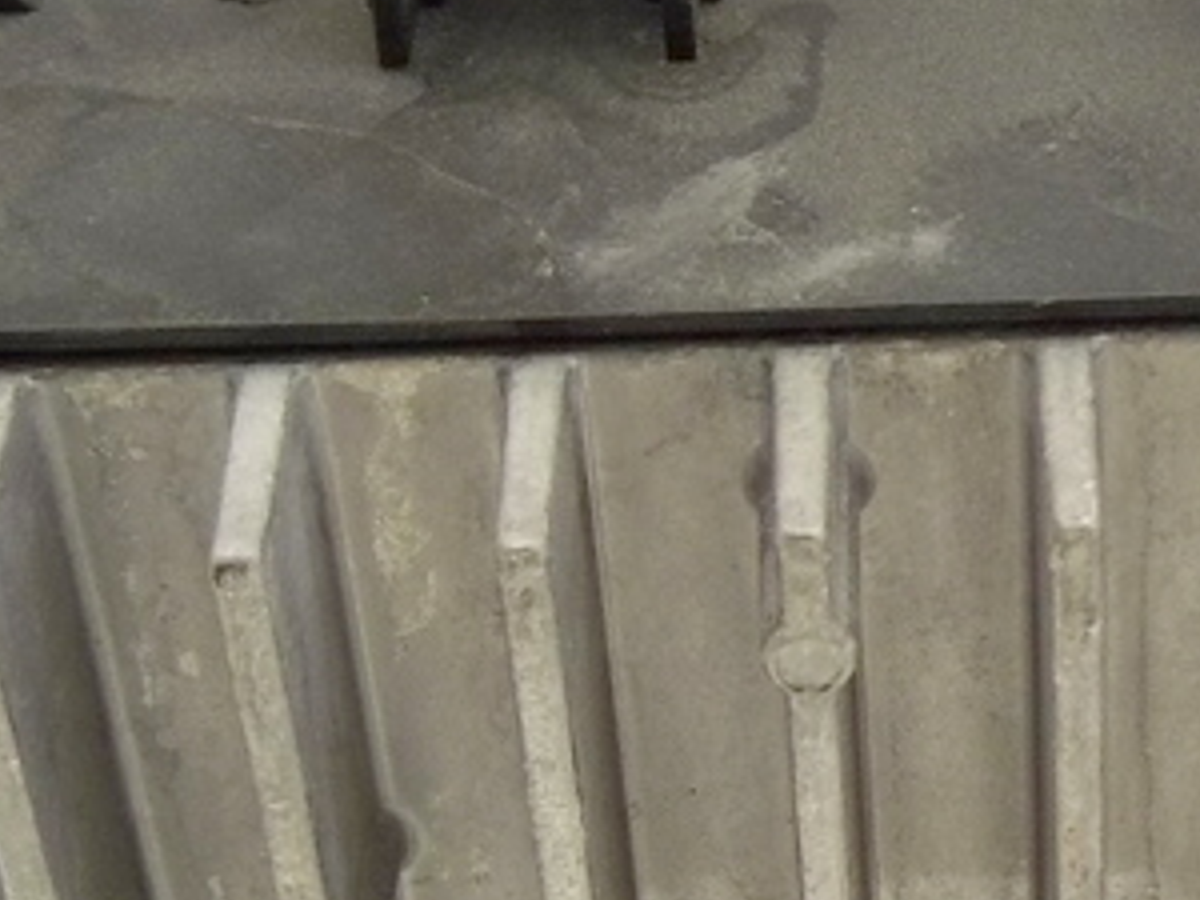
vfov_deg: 14.8
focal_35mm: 100
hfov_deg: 18.7
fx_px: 3467
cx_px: 1396
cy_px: 516
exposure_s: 1/125
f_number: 3.5
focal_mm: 4.5
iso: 100
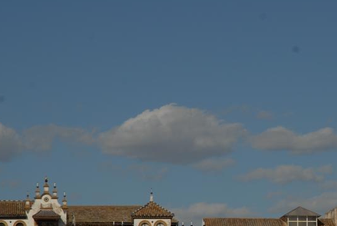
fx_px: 1978
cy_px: 189
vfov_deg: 6.5
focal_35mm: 211
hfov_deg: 9.7
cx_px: 260
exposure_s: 1/350
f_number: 10
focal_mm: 70
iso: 100
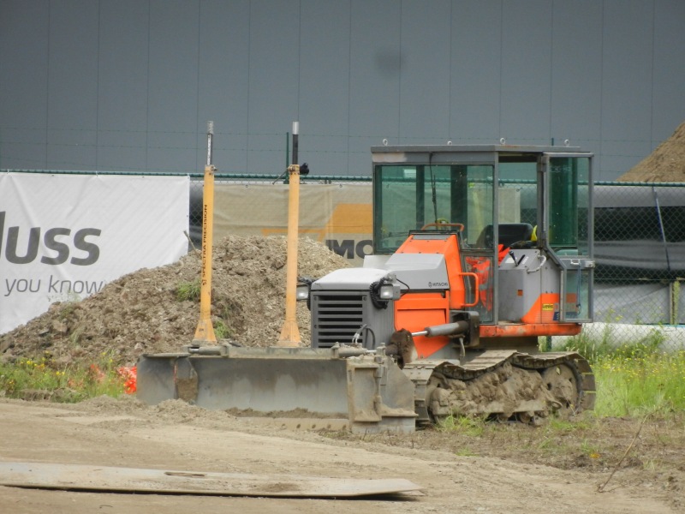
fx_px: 8905
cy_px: 257
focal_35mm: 450
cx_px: 342
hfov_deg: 4.4
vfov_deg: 3.3
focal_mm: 81
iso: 320
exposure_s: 1/250
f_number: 5.9
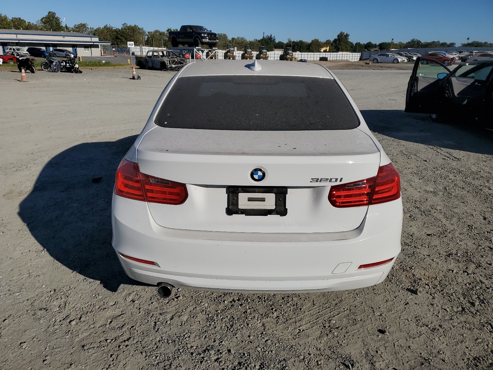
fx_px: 370
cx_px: 246
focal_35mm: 26
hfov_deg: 67.3
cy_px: 185
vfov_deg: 53.1
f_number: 1.5
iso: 52
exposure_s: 1/10000
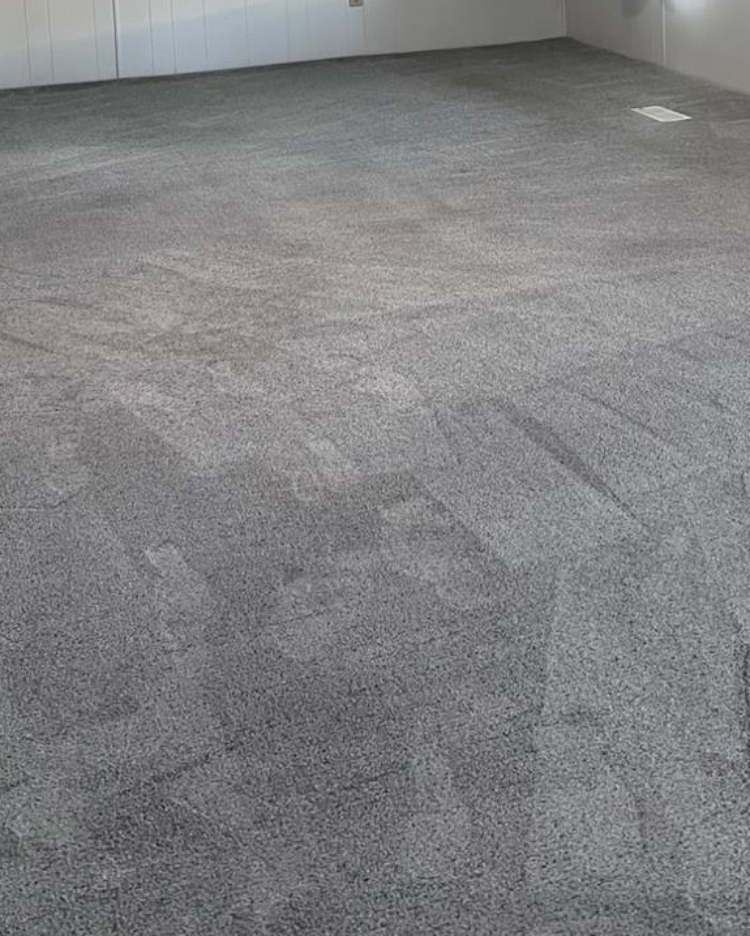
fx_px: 1470
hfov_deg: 28.5
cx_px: 498
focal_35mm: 53
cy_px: 25
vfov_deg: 32.8
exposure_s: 1/72
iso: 125
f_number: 1.5
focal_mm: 5.7
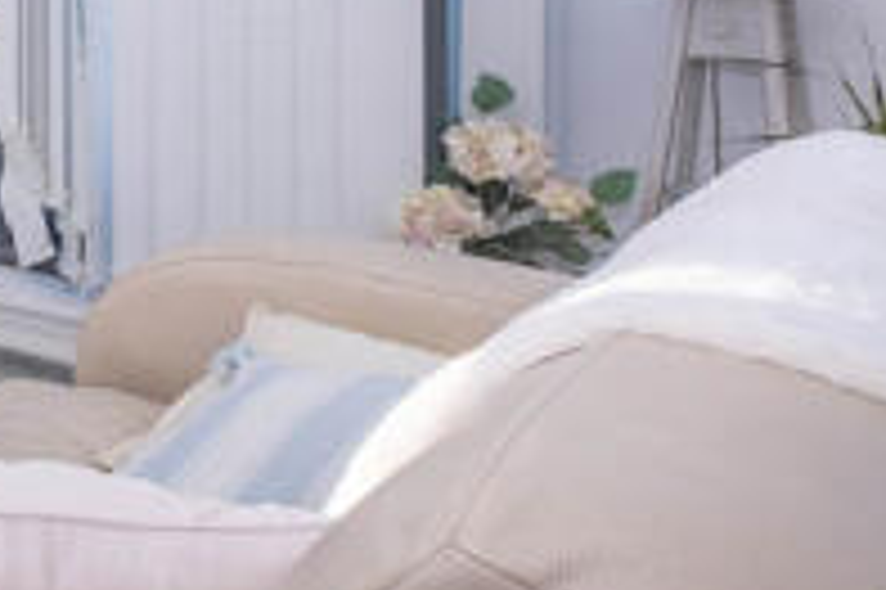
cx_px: -358
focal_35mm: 50
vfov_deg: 25.8
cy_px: 20
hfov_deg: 29.1
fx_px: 1229
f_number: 6.4
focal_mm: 10
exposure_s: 1/80
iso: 320
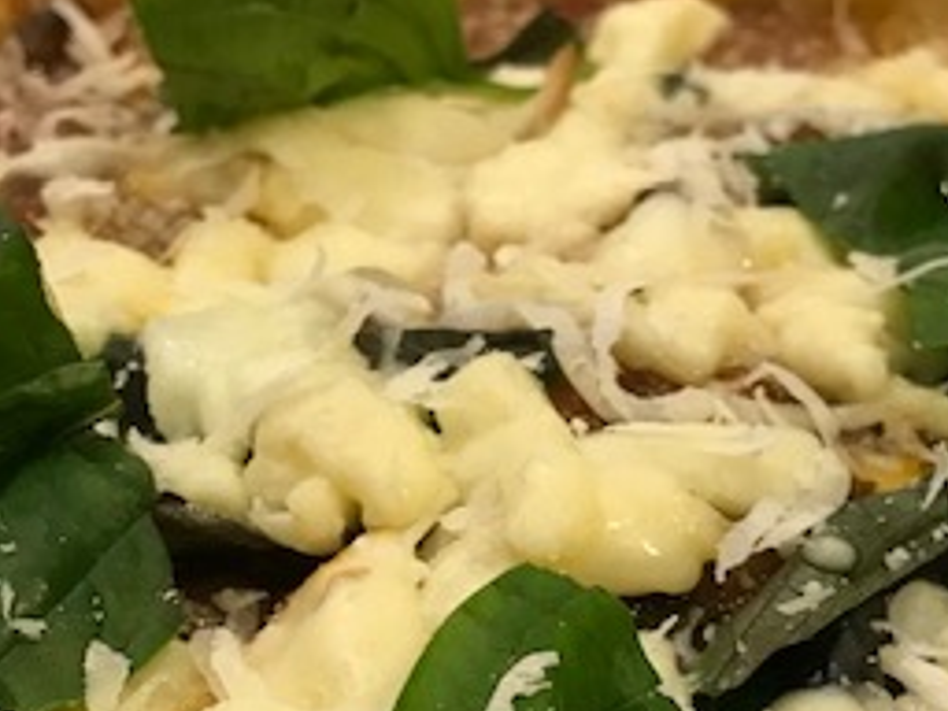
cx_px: 585
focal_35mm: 70
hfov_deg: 27.7
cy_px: 637
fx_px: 1917
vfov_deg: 20.6
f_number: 1.8
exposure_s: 1/17
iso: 64
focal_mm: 3.99
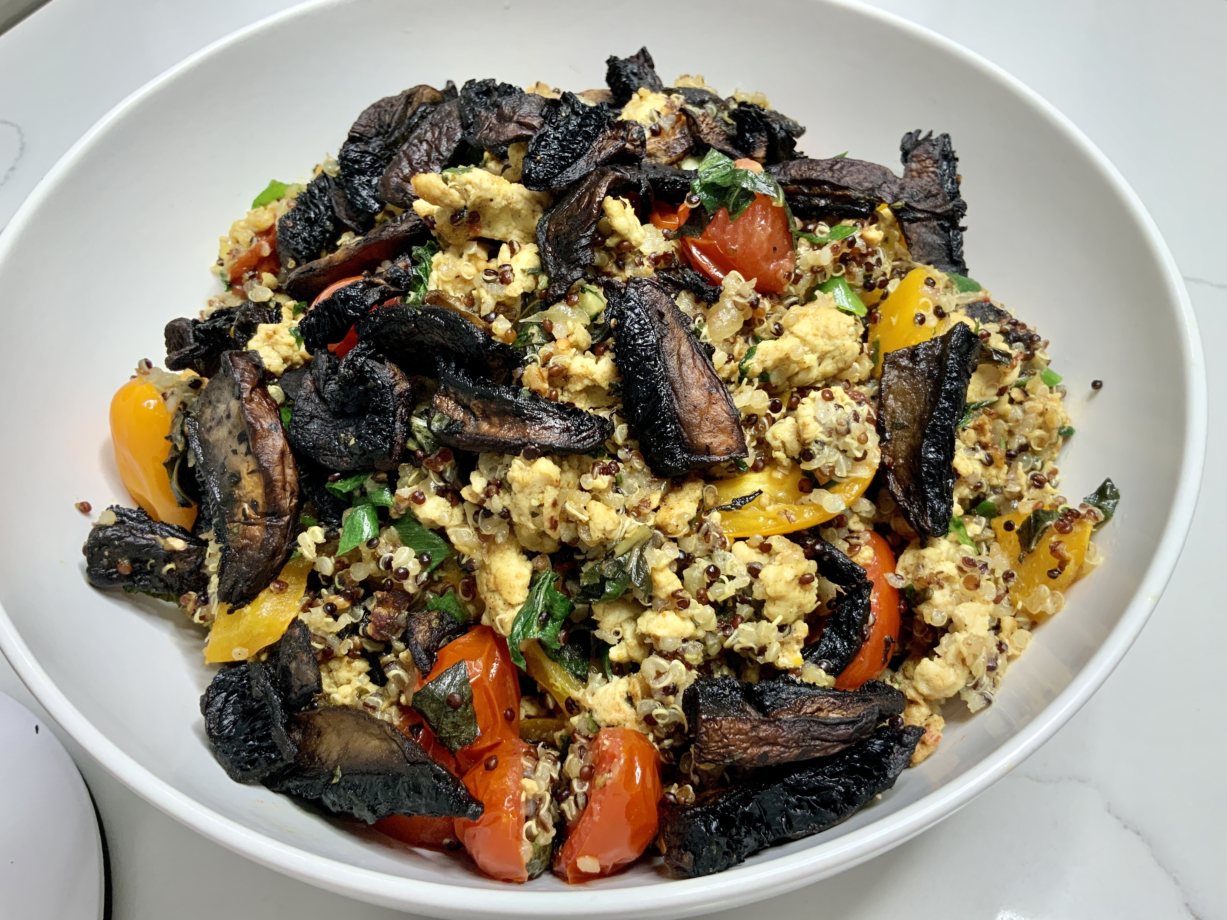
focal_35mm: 29
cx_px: 614
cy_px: 460
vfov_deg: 48.2
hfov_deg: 61.7
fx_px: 1028
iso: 80
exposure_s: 1/60
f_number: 1.8
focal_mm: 3
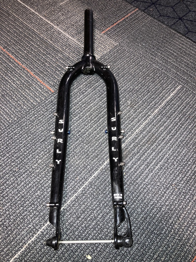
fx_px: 211
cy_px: 131
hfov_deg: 49.7
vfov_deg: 63.4
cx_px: 98
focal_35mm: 28
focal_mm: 3.99
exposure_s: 1/6
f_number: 1.8
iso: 100
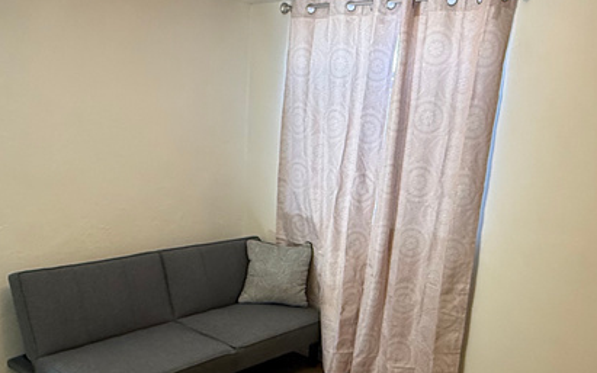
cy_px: 293
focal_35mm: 37
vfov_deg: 33.5
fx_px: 602
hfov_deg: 52.6
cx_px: 264
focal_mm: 2.22
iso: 320
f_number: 2.2
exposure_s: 1/99
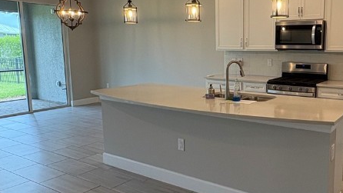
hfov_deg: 54.8
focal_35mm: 35
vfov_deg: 33.7
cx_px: 243
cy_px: 88
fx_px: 318
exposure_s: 1/120
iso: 160
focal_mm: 2.22
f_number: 2.2
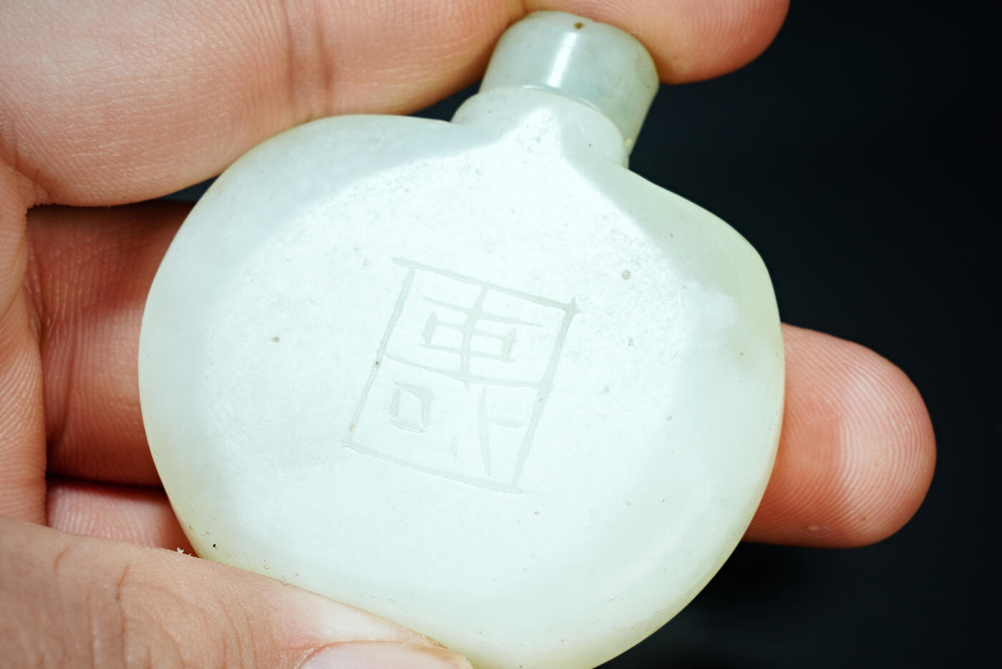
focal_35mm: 151
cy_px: 334
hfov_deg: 13.6
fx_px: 4203
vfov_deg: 9.1
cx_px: 501
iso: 100
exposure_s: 1/160
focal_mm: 101
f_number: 18
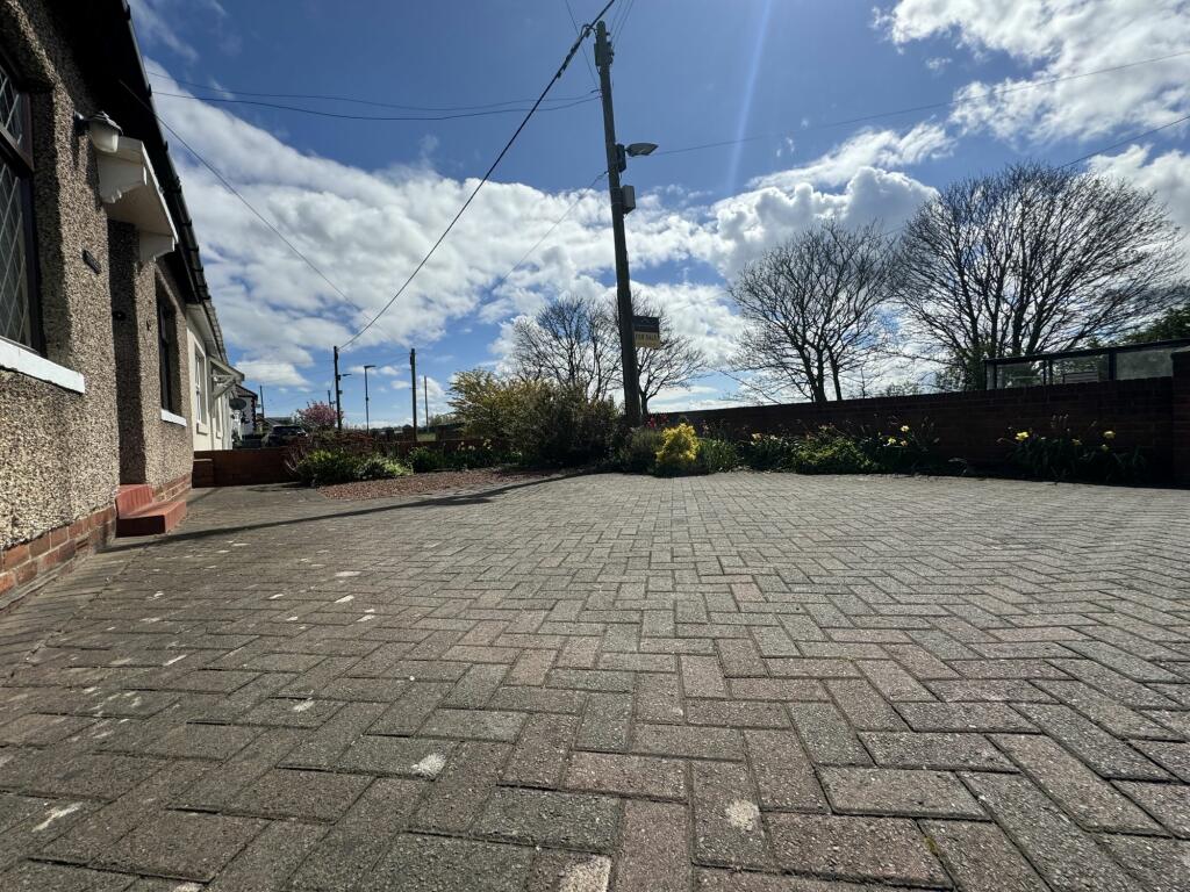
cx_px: 595
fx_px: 481
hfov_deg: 102.1
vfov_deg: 85.7
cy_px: 446
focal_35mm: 14
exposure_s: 1/3906
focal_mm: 2.22
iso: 50
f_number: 2.2
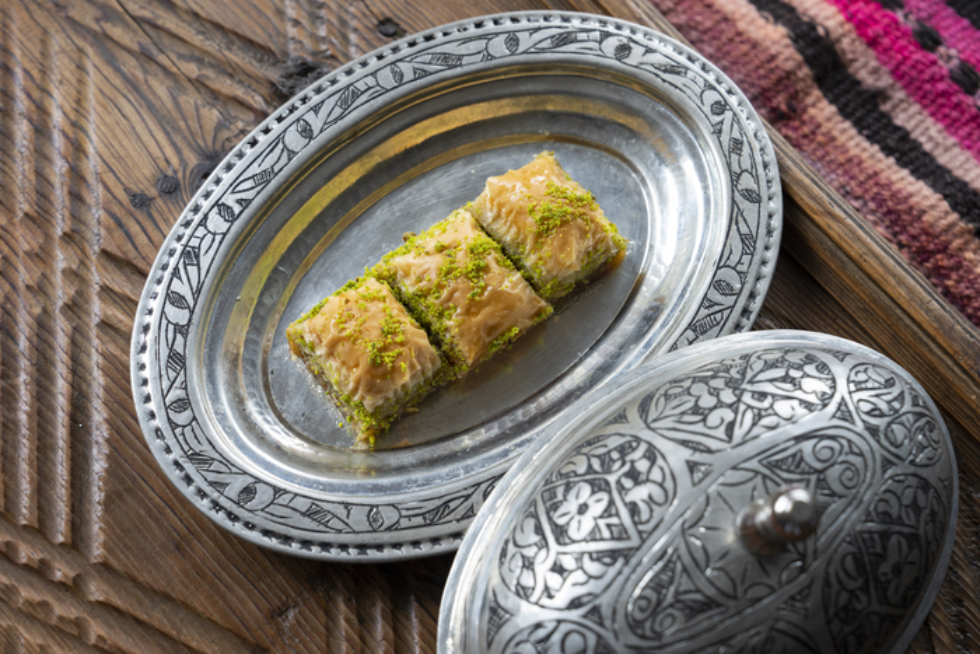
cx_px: 490
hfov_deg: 28.8
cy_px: 327
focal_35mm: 70
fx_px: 1906
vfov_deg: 19.5
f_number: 5
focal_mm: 70
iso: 400
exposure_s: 1/125
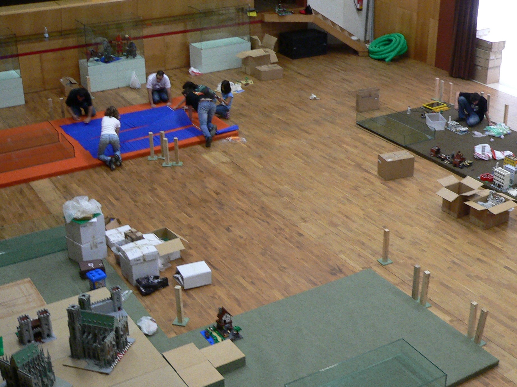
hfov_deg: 37.8
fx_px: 747
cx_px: 336
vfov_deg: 29.1
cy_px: 184
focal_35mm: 50
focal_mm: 6
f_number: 2.8
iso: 200
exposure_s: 1/25
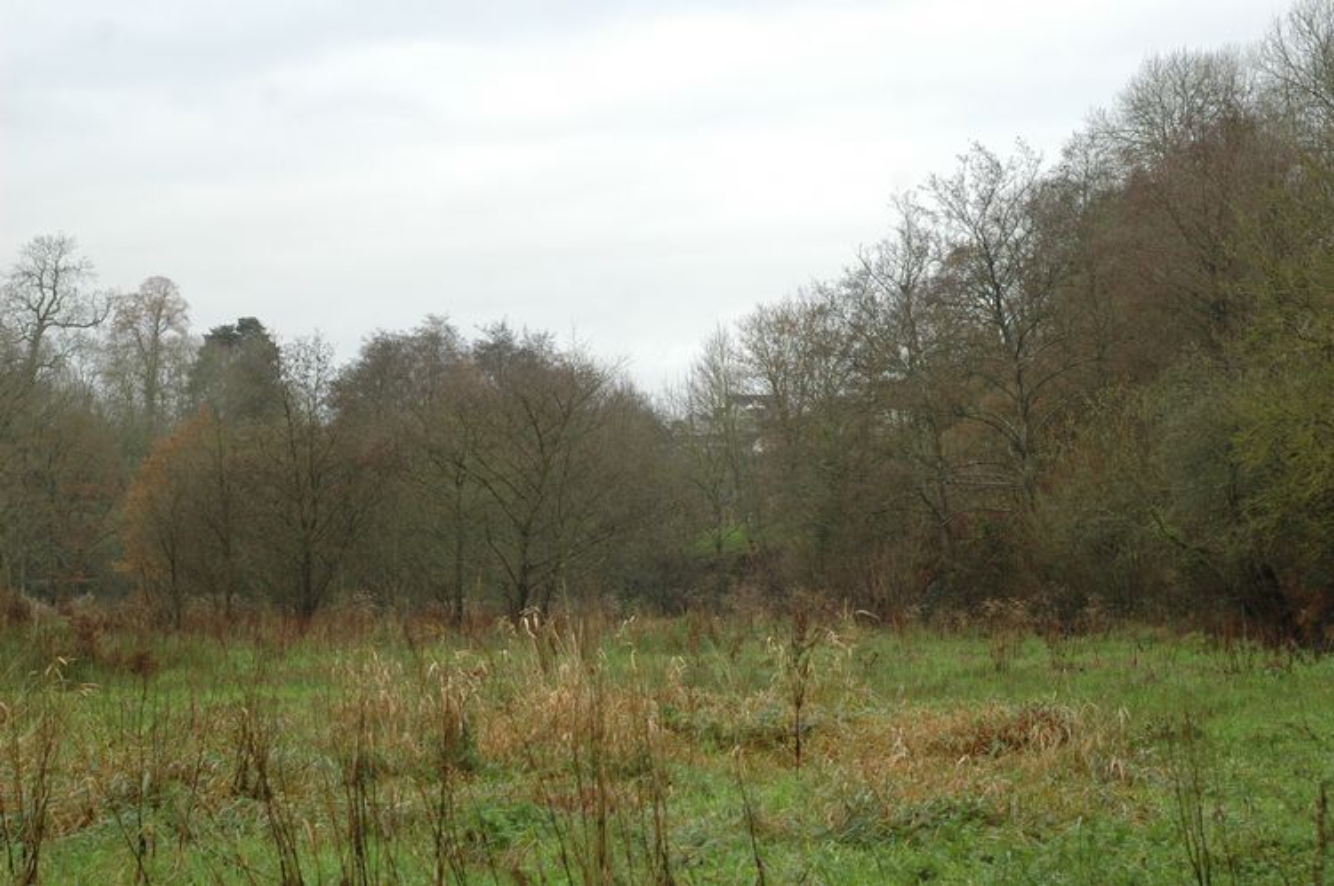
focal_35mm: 75
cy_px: 443
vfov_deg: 18.1
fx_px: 2776
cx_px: 667
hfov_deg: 27.0
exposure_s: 1/125
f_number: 5.6
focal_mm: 50
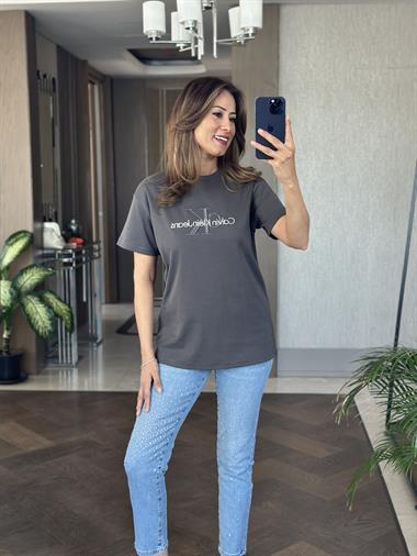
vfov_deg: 39.6
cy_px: 278
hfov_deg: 30.3
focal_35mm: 48
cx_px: 208
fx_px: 770
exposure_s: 1/71
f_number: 1.78
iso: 125
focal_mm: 6.86
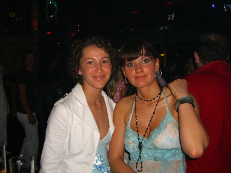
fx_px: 254
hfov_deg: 49.0
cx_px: 116
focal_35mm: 38
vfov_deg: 37.7
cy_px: 86
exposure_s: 1/60
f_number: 2.8
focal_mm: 7.9
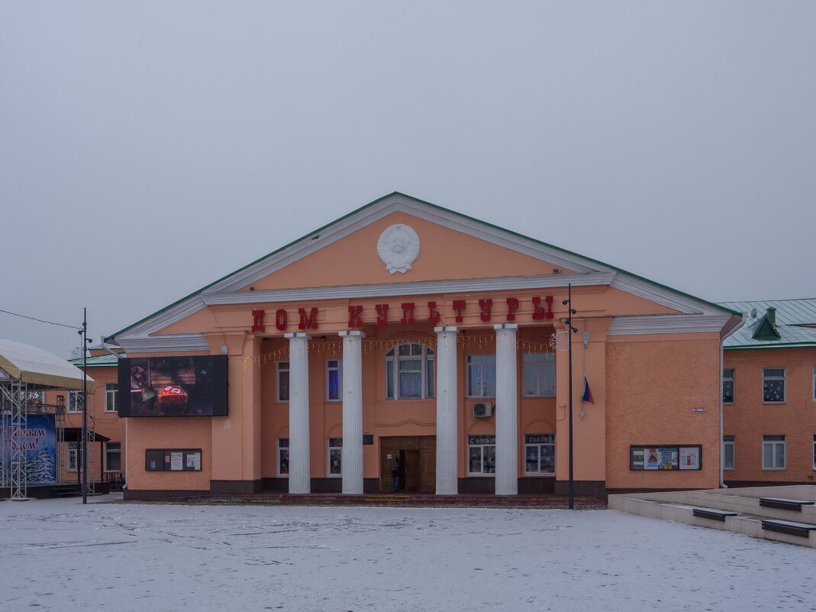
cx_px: 408
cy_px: 306
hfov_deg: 54.0
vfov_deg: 41.8
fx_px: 801
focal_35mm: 34
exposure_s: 1/60
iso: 250
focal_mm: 17
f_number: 7.1
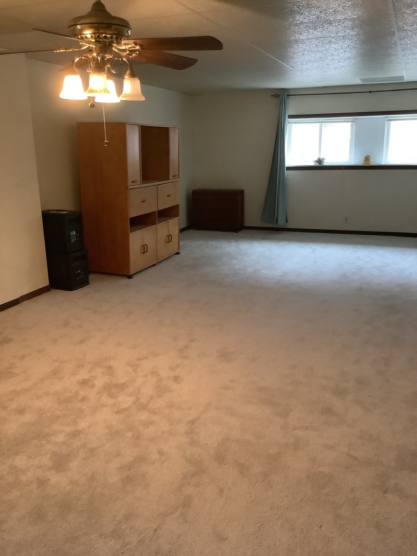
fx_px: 498
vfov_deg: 58.4
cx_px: 208
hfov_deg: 45.4
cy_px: 278
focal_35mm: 31
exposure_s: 1/30
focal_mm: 3.3
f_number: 2.4
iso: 500
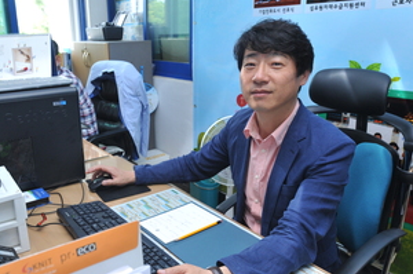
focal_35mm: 33
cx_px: 167
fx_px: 378
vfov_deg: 39.8
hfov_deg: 56.9
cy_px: 134
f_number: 5.6
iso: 1000
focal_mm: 22
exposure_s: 1/160
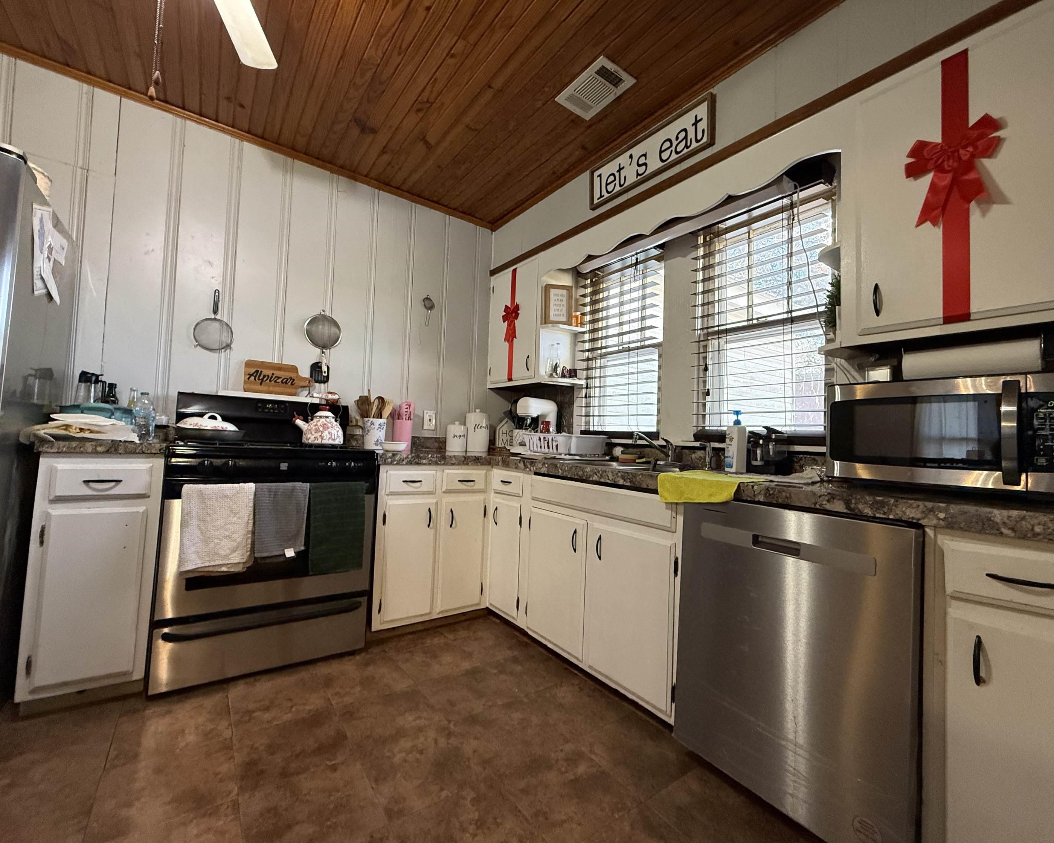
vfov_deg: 84.0
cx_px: 541
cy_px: 422
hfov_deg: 96.8
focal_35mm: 15
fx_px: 468
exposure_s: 1/120
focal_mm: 2.22
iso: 500
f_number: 2.2
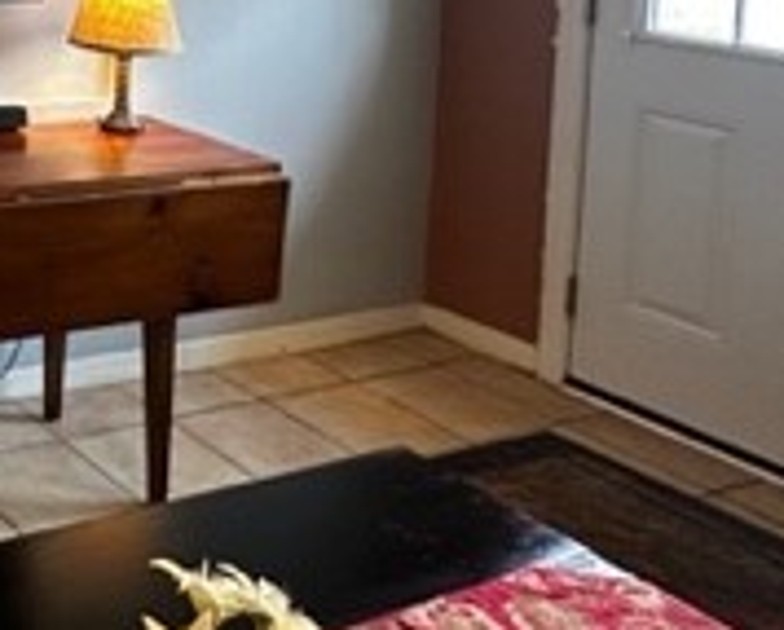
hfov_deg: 28.6
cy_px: -110
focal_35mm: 49
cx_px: -313
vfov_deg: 27.5
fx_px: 1139
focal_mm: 2.22
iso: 320
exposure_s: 1/60
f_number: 2.2
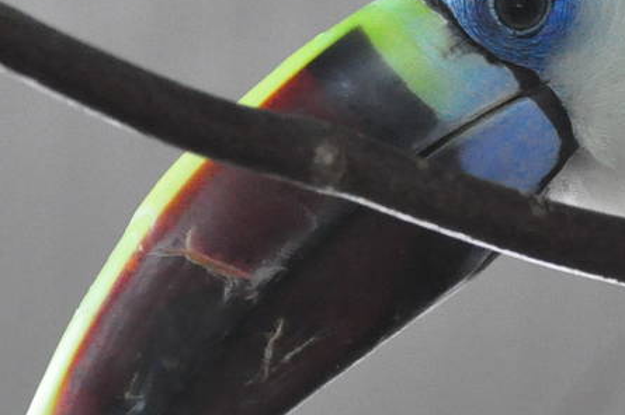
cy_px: 186
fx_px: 13562
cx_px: 753
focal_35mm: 782
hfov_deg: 2.6
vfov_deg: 1.8
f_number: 4.8
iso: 3200
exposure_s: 1/100
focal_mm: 145
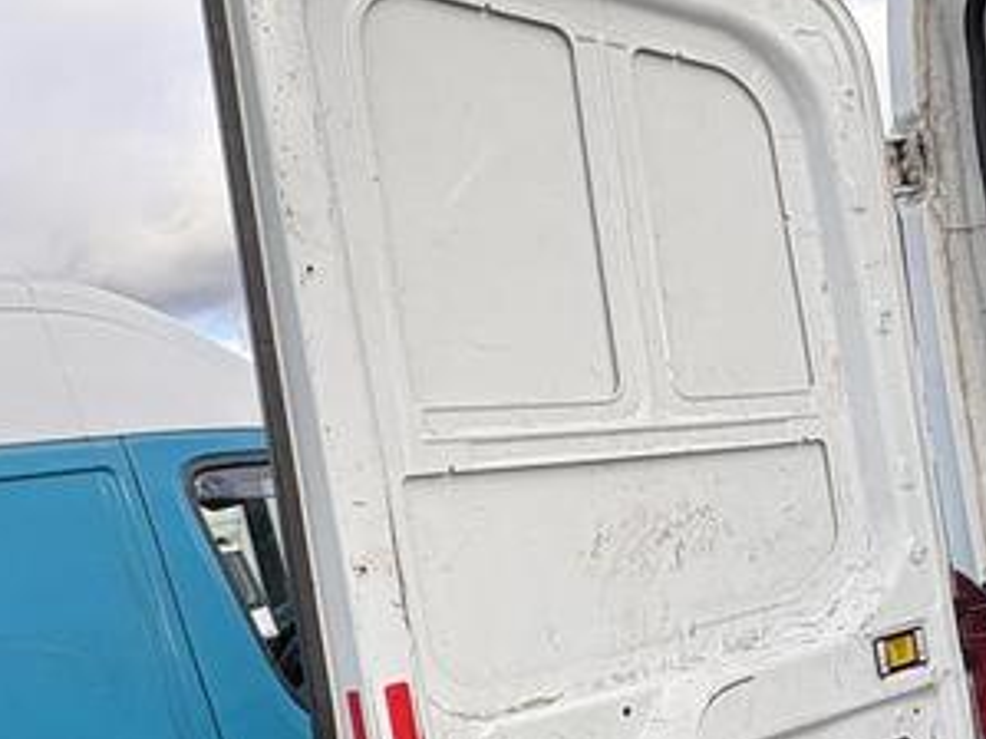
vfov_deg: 34.0
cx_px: 828
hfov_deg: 42.2
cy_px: 498
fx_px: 1196
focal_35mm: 42
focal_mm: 2.22
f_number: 2.2
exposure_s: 1/713
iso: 40
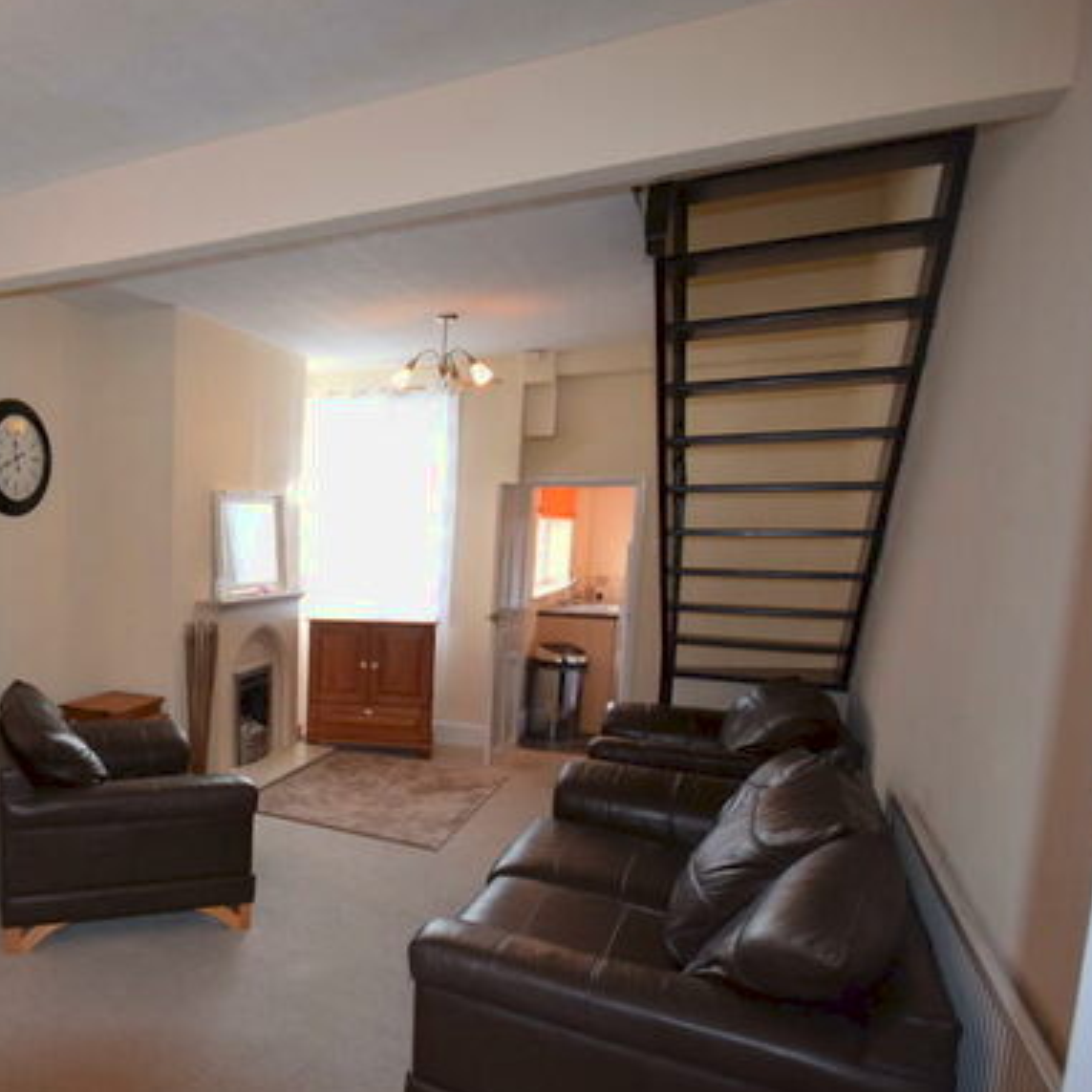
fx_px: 920
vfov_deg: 61.0
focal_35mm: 26
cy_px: 632
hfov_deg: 54.0
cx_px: 120
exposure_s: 1/80
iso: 800
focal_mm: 11
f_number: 4.5
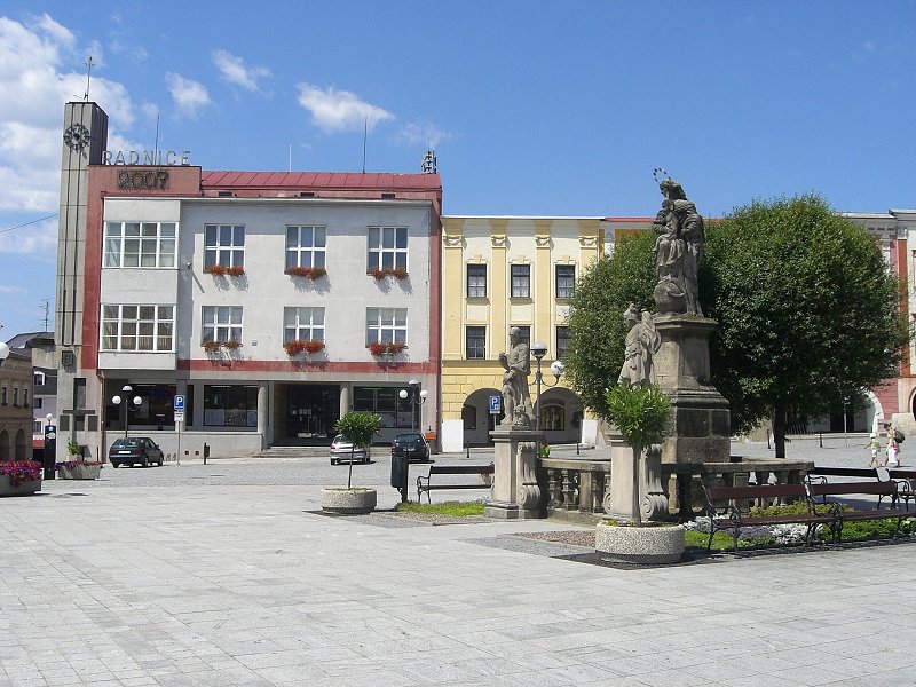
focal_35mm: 38
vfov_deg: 37.7
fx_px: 1006
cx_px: 458
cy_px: 344
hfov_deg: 49.0
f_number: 4.4
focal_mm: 6.3
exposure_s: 1/800
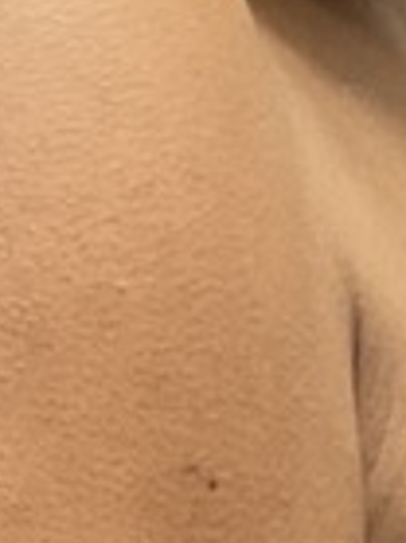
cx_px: 113
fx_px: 2616
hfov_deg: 8.9
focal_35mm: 167
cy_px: 1258
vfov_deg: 10.4
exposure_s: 1/60
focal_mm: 3
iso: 100
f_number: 1.8
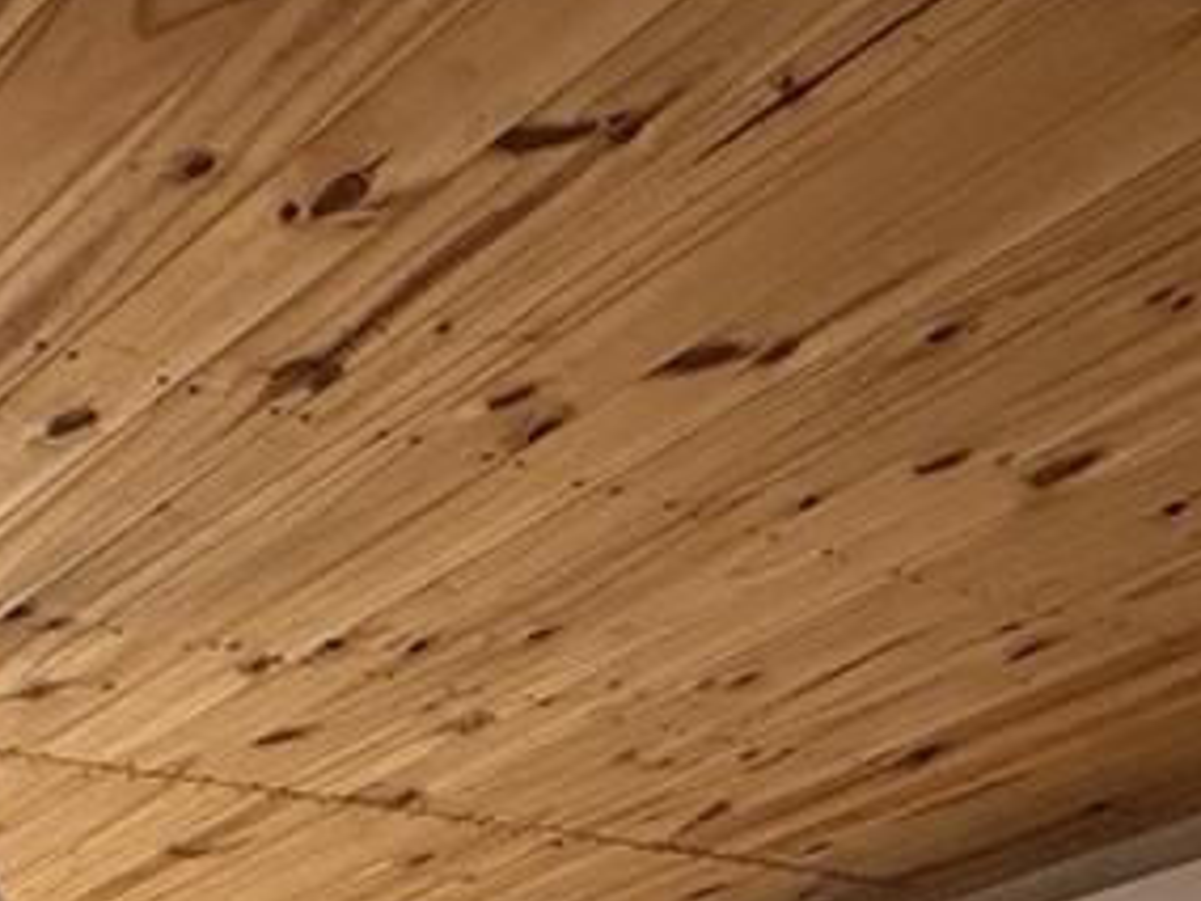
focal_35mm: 71
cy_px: 1751
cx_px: 89
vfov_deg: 16.4
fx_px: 2463
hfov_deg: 26.4
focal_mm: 2.22
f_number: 2.2
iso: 64
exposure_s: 1/602
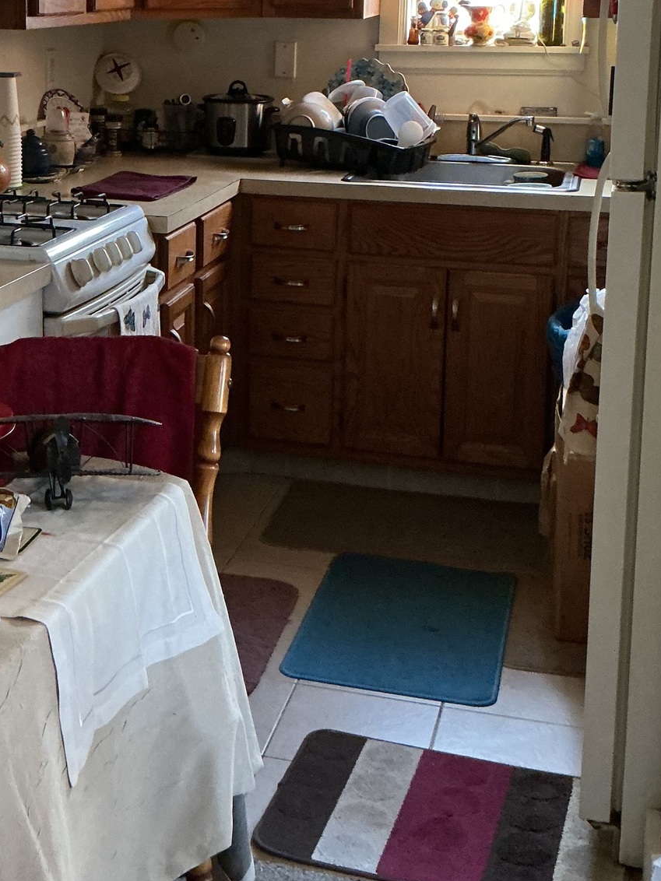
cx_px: 148
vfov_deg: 32.2
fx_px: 1502
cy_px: 236
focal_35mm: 59
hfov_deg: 24.5
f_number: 1.8
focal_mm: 3
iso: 320
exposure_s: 1/40
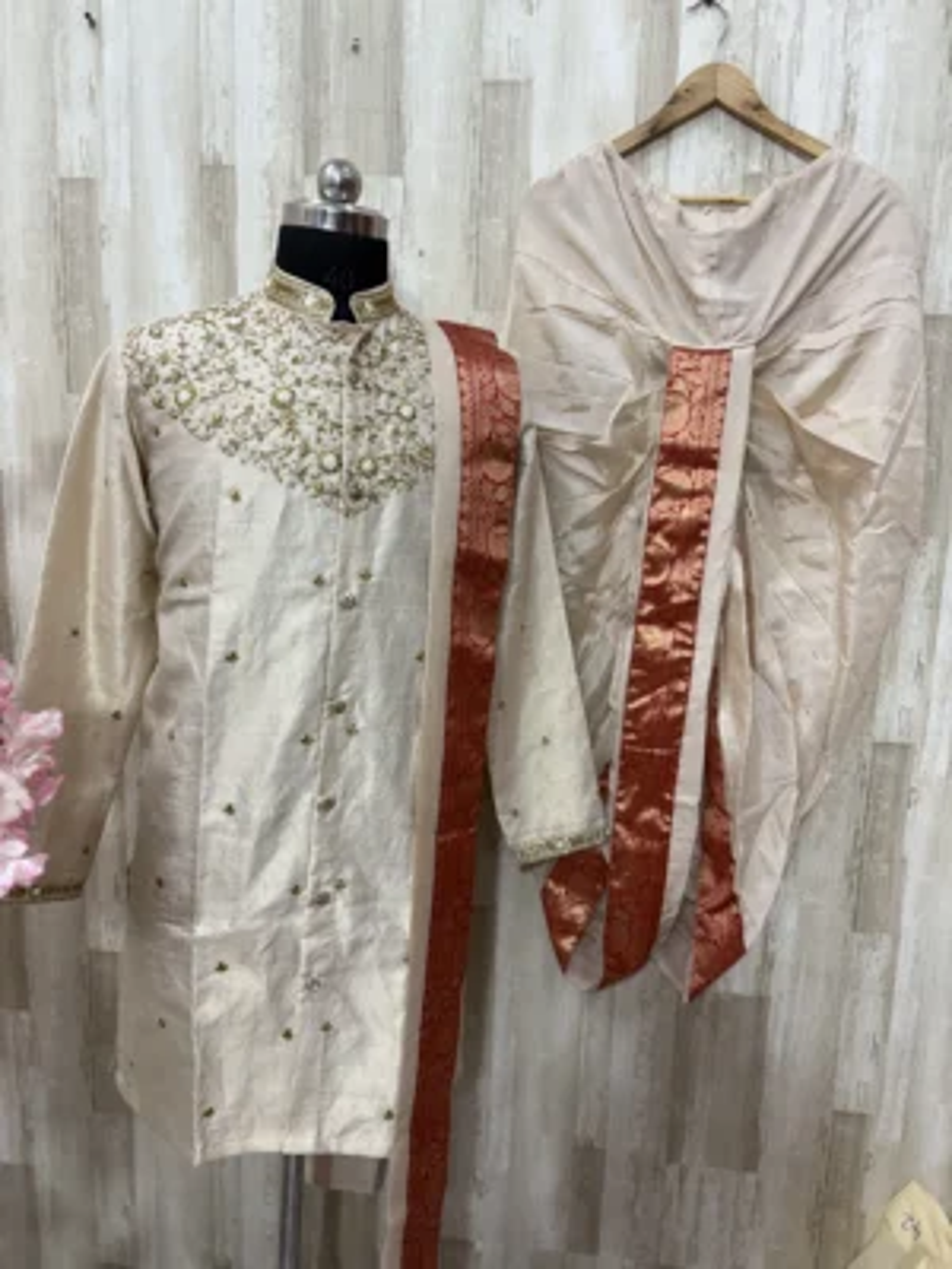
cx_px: 476
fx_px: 953
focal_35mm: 26
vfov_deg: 67.3
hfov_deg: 53.1
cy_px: 634
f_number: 1.6
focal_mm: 6
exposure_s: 1/100
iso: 125
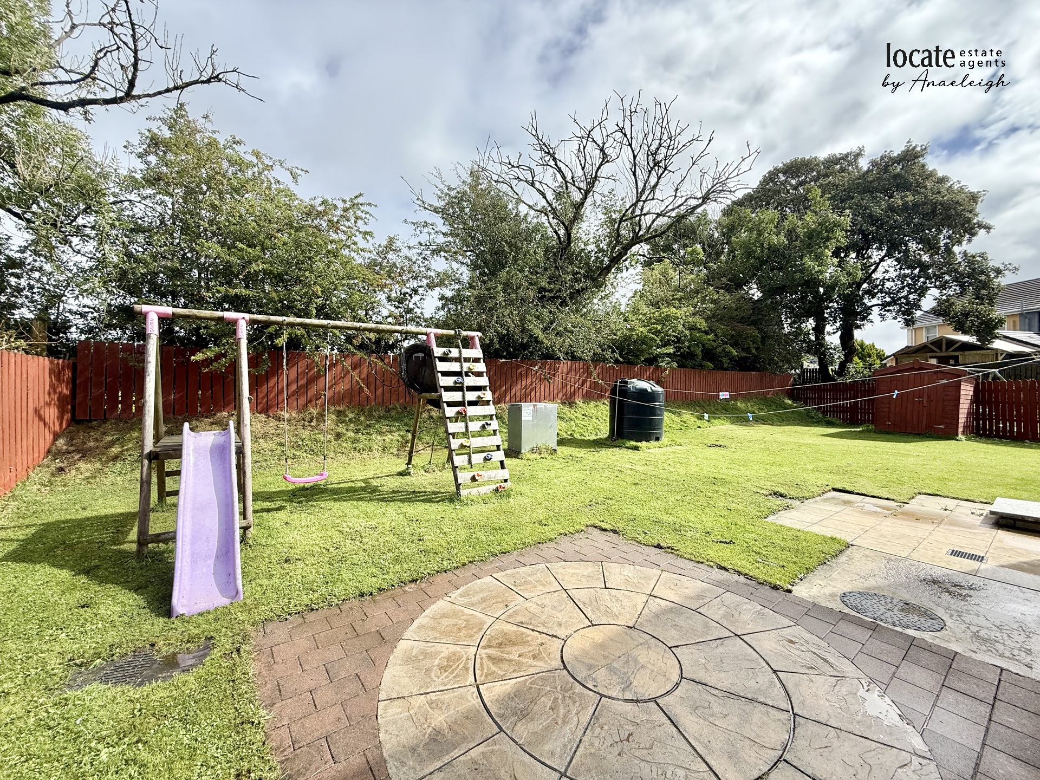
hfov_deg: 102.1
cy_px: 390
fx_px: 421
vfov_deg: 85.7
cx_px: 520
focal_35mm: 14
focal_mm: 2.22
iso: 50
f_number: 2.2
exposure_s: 1/942
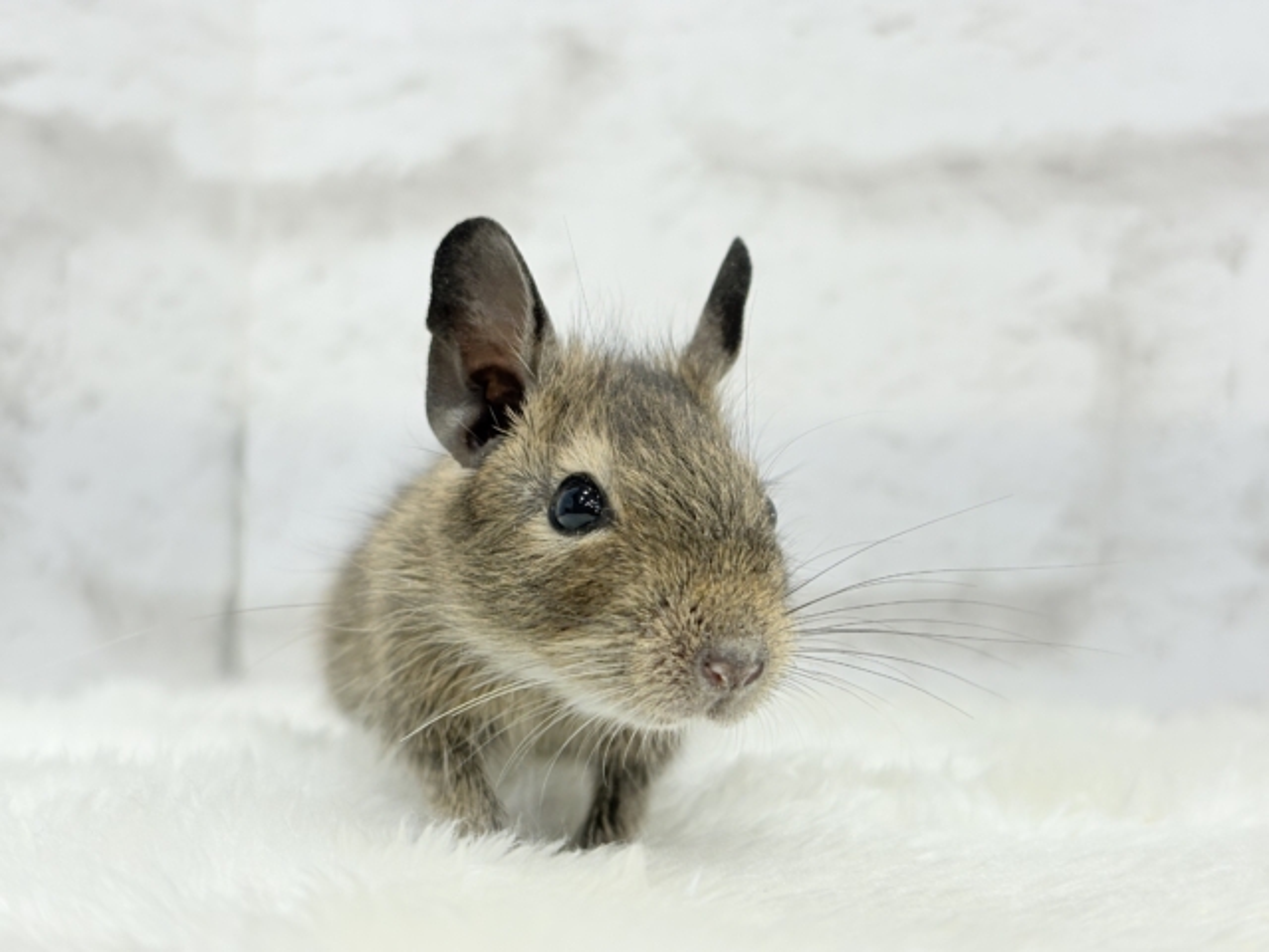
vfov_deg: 28.0
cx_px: 634
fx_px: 1906
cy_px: 476
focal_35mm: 52
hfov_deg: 36.8
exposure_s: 1/50
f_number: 1.6
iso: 40
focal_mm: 5.96
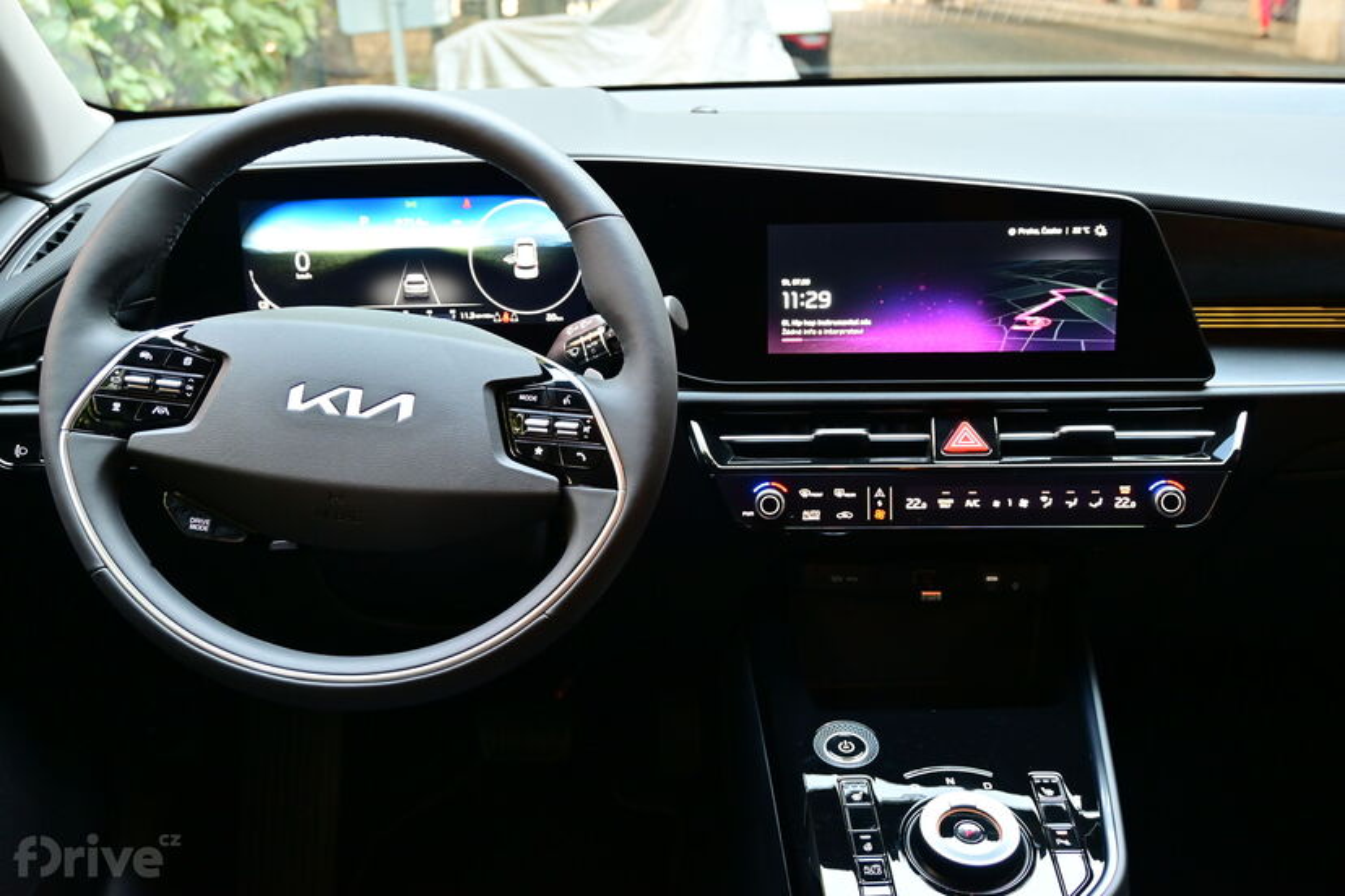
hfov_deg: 55.1
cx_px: 672
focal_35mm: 34
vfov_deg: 38.4
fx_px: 1289
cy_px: 448
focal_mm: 23
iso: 640
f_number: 4.2
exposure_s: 1/40
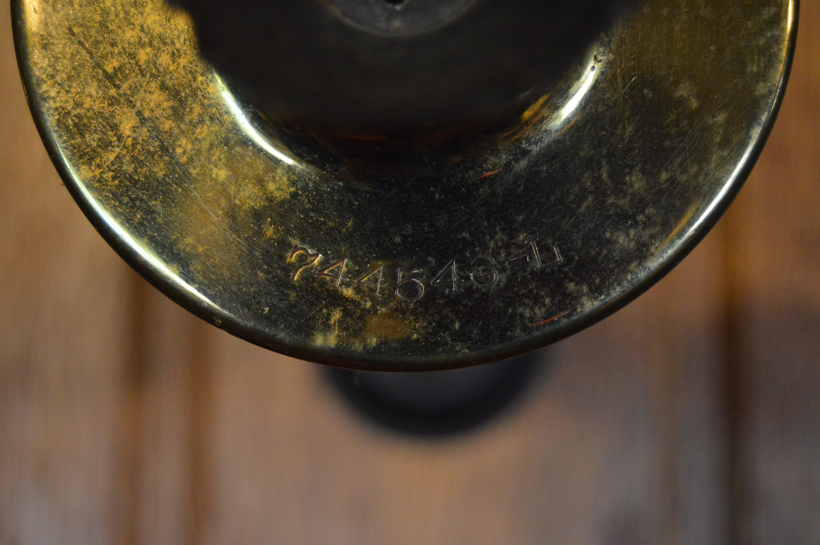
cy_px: 272
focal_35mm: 82
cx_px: 410
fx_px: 1877
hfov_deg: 24.6
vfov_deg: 16.5
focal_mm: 55
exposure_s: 1/80
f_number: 5.6
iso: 3200
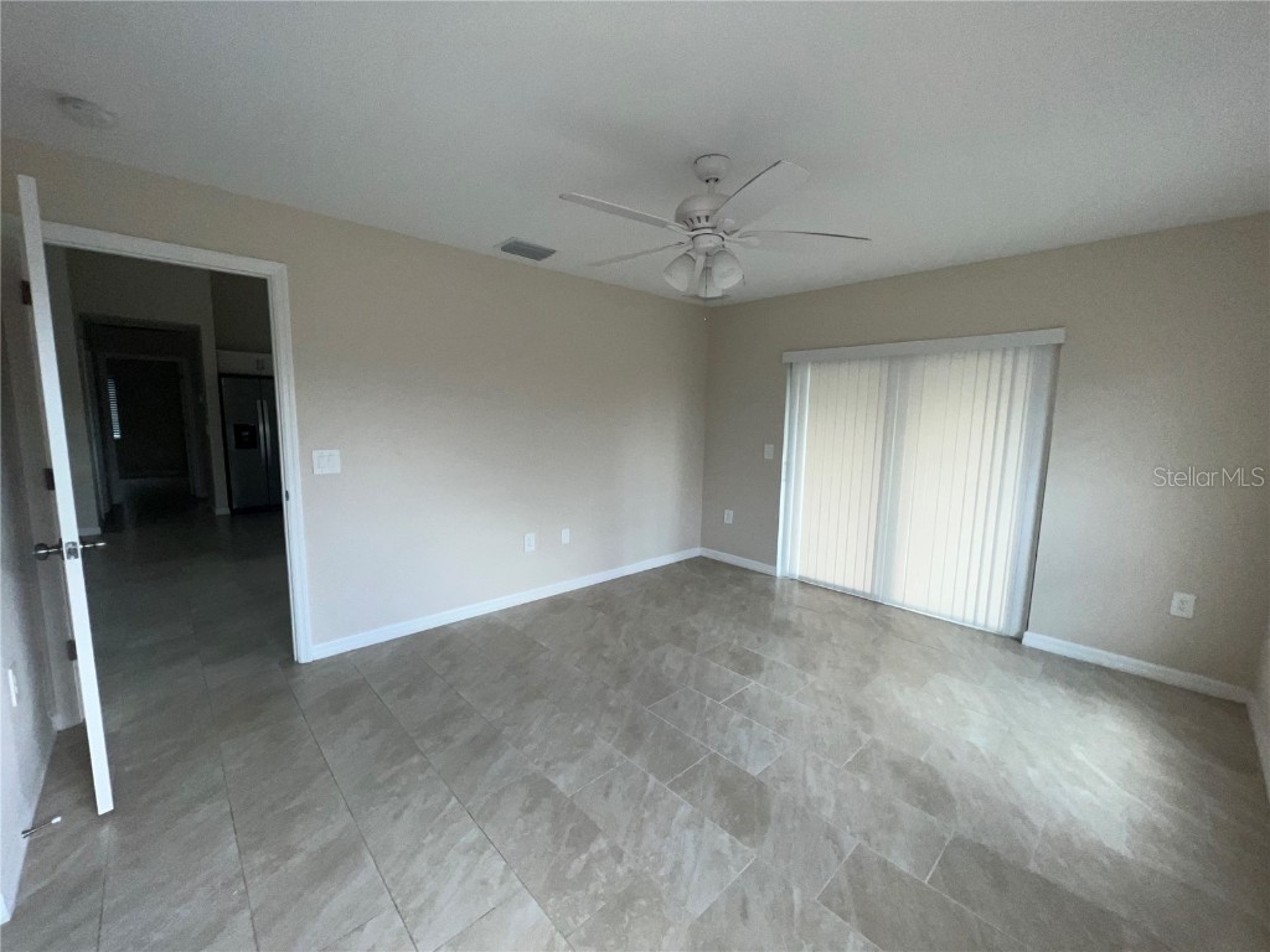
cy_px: 476
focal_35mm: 13
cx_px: 635
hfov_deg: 106.2
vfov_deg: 89.9
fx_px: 477
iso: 64
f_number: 1.8
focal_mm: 1.57
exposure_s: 1/121
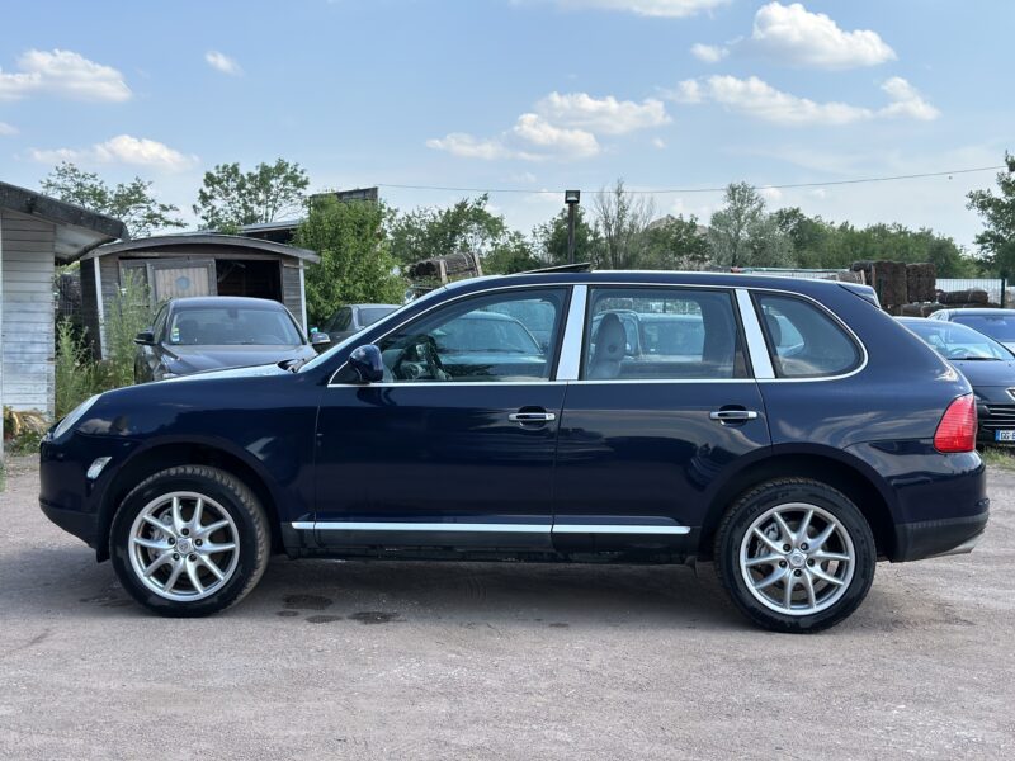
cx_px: 508
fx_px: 1407
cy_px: 380
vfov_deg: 30.3
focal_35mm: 48
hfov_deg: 39.7
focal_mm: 6.86
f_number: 1.78
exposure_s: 1/3472
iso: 100
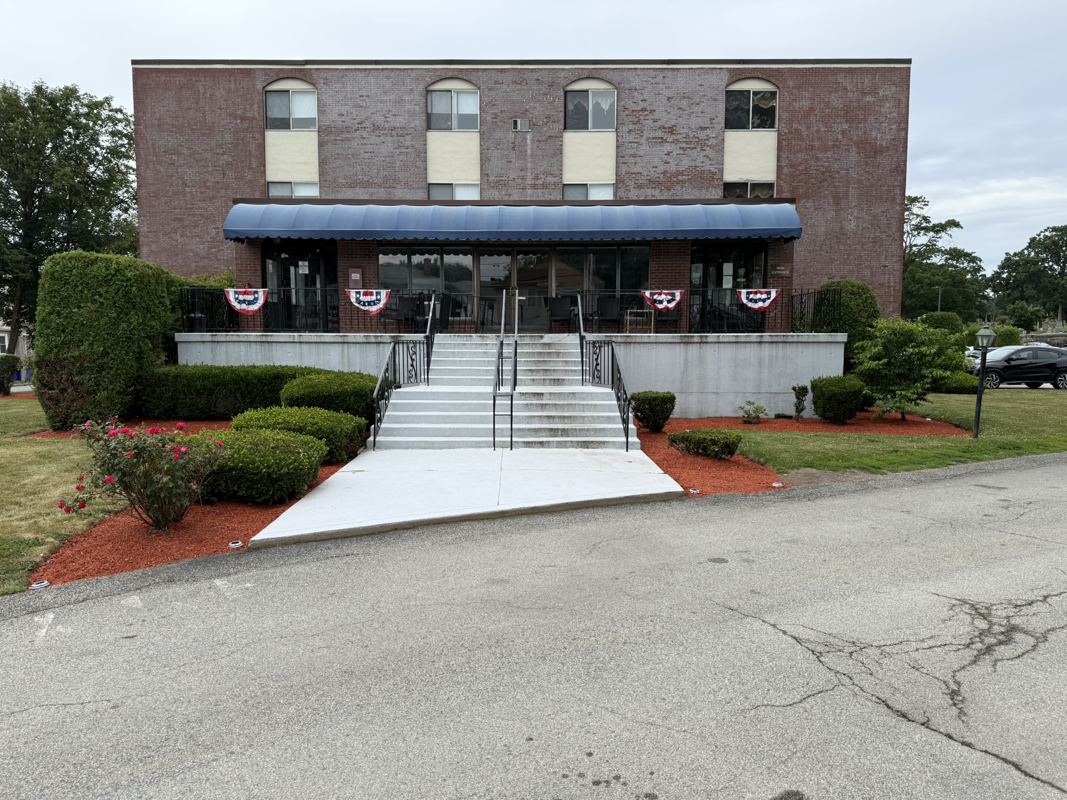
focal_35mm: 24
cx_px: 534
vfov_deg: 56.8
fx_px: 740
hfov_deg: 71.6
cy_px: 400
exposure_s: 1/1653
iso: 100
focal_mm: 6.76
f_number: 1.78
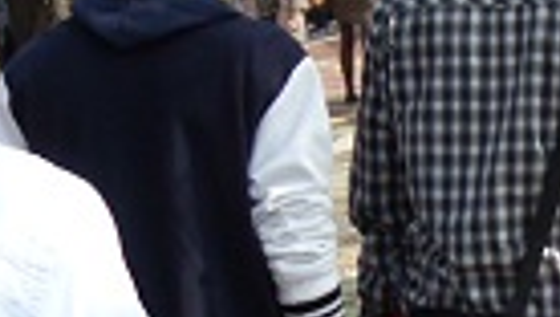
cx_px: 893
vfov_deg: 8.3
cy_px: 246
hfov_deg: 13.6
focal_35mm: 146
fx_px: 2170
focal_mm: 6.3
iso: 100
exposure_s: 1/125
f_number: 7
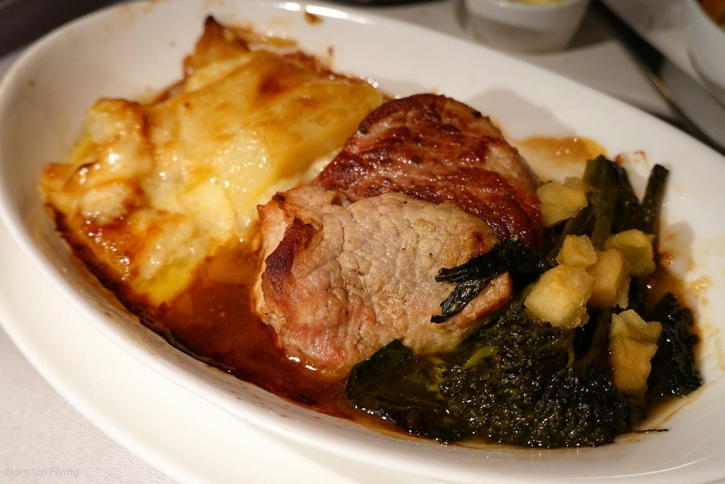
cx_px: 362
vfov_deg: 30.5
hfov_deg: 44.5
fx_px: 886
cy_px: 242
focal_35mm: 44
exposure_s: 1/30
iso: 800
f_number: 4
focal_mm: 16.21
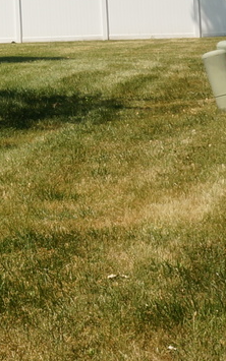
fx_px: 1103
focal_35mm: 112
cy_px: -44
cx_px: -307
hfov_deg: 10.2
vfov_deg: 17.9
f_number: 14
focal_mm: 16
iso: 100
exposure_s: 1/80
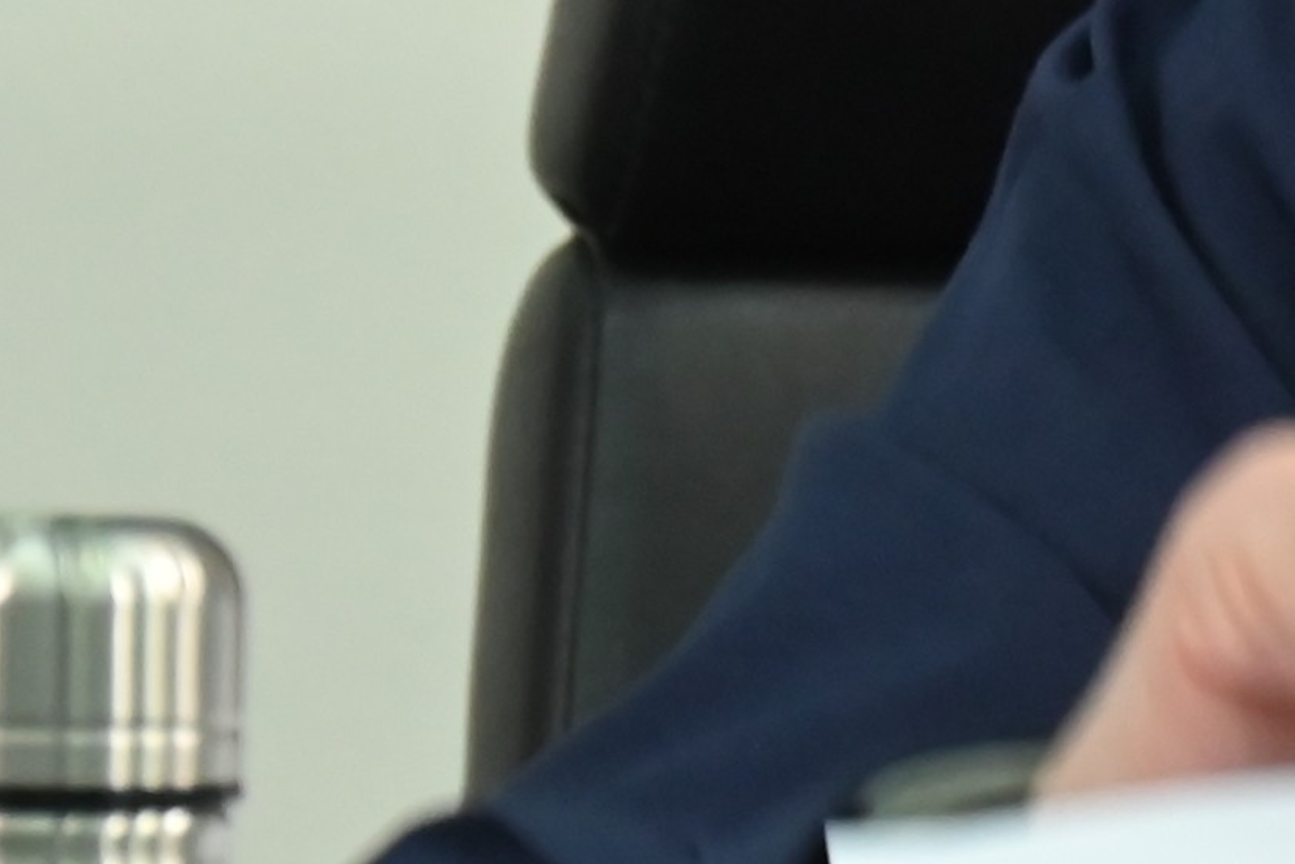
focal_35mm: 835
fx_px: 30040
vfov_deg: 1.6
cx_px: 2695
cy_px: 589
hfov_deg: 2.5
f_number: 6.3
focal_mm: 115
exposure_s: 1/125
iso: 2000
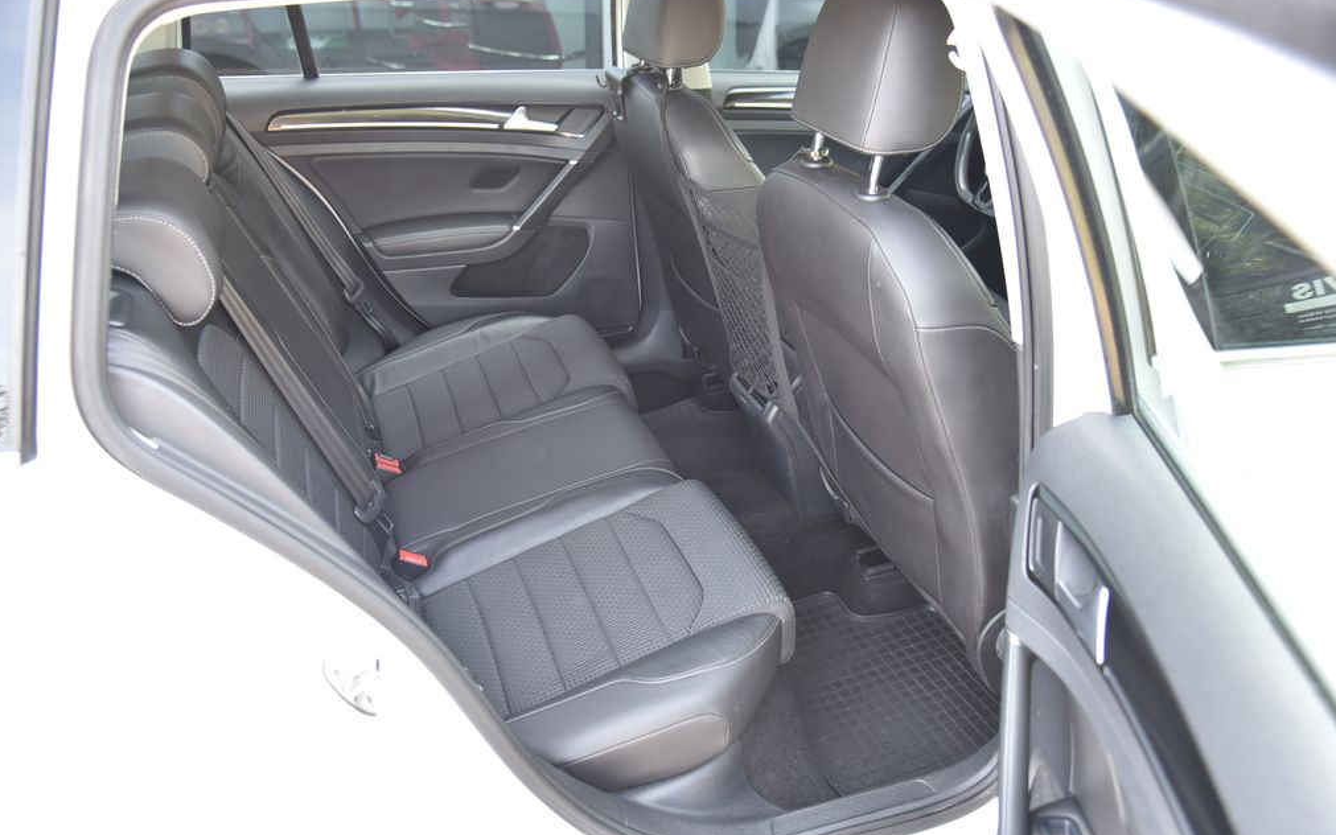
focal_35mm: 31
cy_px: 414
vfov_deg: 40.6
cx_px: 670
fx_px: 1129
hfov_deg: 61.2
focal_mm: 30
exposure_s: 1/60
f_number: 4
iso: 500
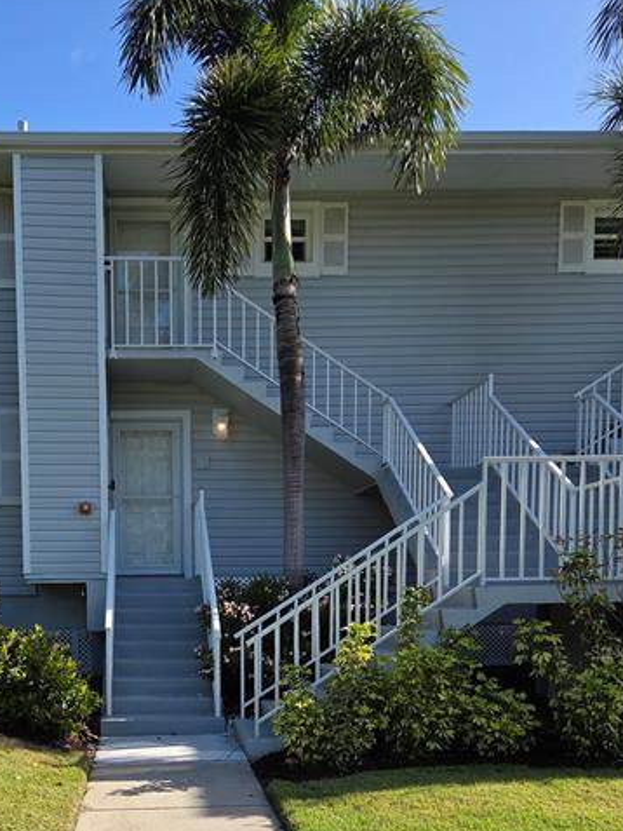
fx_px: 887
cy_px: 652
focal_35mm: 37
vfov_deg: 47.7
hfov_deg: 37.9
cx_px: 169
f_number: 1.8
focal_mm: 5.4
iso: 80
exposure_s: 1/2782
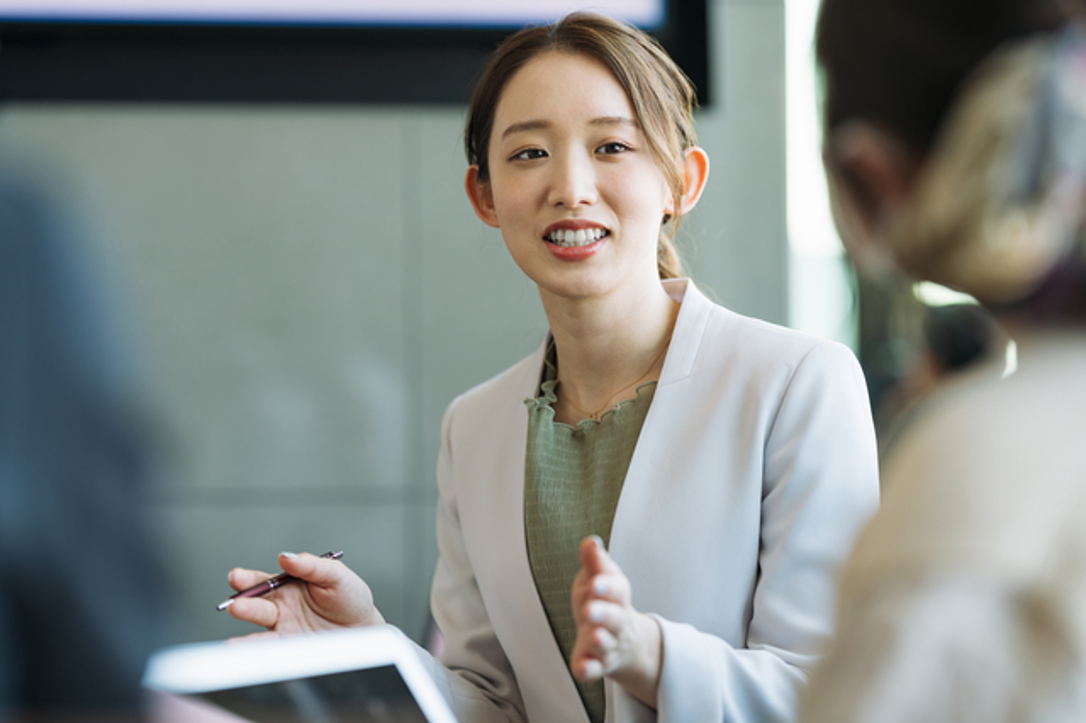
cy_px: 362
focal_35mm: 105
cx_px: 543
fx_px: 3166
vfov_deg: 13.0
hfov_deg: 19.5
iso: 200
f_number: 2
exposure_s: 1/200
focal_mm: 105
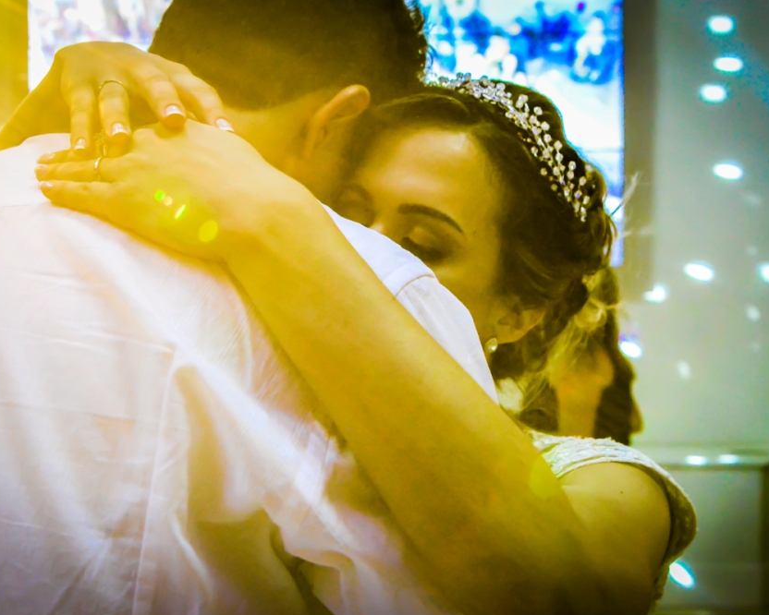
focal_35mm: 54
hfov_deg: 35.0
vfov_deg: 28.3
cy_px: 312
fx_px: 1220
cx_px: 360
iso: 6400
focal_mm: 31
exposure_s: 1/100
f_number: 5.6
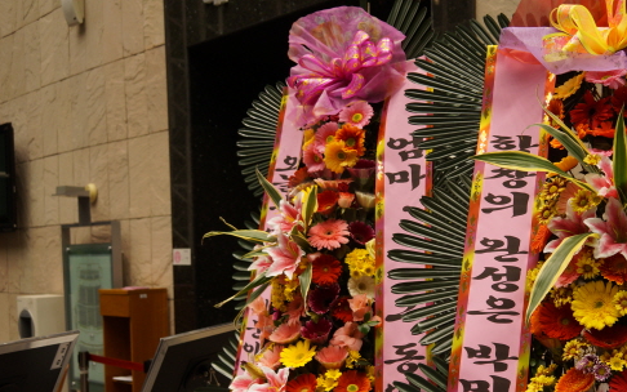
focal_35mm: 44
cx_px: 446
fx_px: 752
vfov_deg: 29.0
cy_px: 270
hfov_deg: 44.2
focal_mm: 20
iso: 320
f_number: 4
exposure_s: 1/60
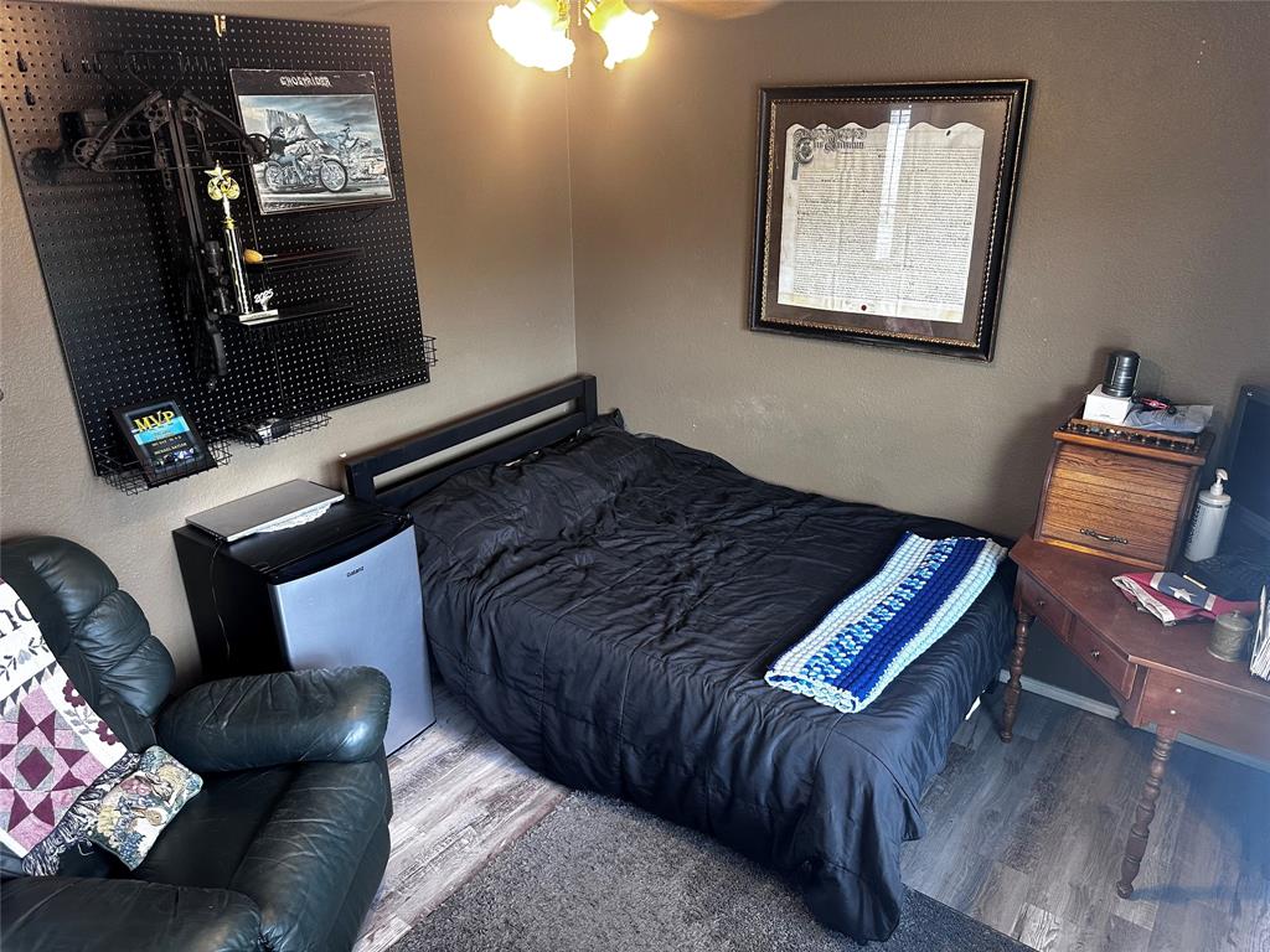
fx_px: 881
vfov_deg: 56.8
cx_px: 635
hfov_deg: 71.6
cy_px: 476
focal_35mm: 24
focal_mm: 6.86
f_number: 1.78
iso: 250
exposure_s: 1/60
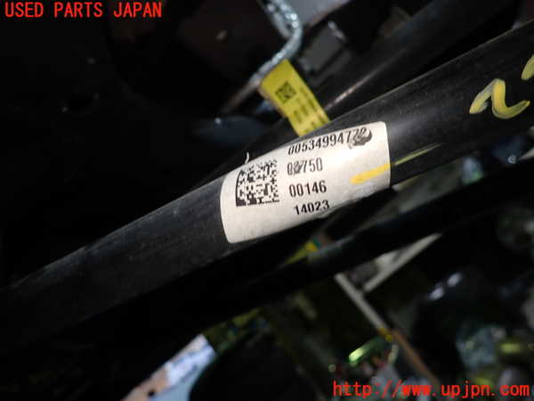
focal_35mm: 25
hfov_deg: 69.4
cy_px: 200
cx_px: 267
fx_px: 386
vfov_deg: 54.9
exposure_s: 1/50
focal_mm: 4.5
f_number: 2
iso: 200
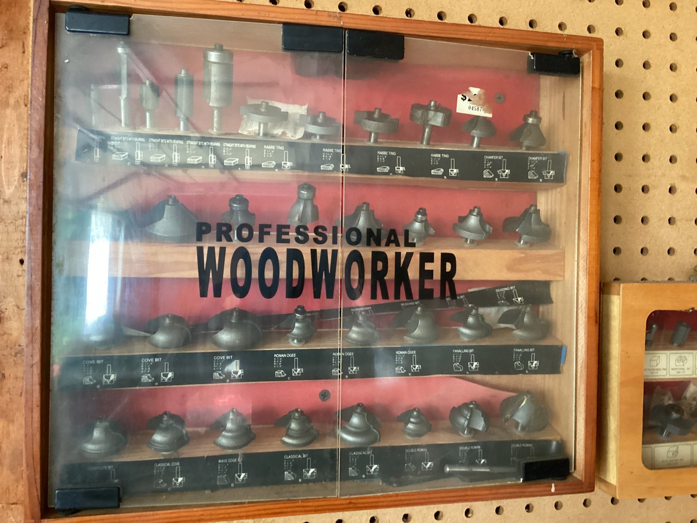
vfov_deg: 45.4
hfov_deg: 58.3
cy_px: 262
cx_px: 348
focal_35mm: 31
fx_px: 624
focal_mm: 3.3
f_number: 2.4
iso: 400
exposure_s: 1/40
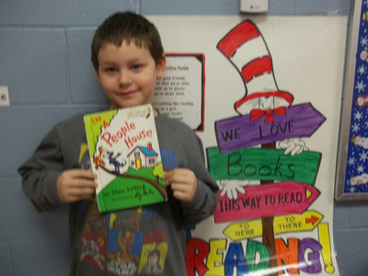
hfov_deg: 51.4
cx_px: 184
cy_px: 138
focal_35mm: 36
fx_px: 383
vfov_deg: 39.7
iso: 160
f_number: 3.1
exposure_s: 1/25
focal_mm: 6.5
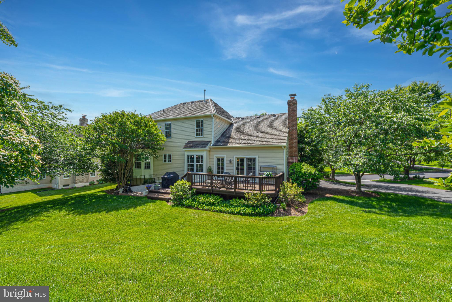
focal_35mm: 14
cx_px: 226
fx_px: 176
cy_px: 151
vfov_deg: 81.3
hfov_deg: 104.2
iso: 100
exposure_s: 1/5
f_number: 11
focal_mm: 14
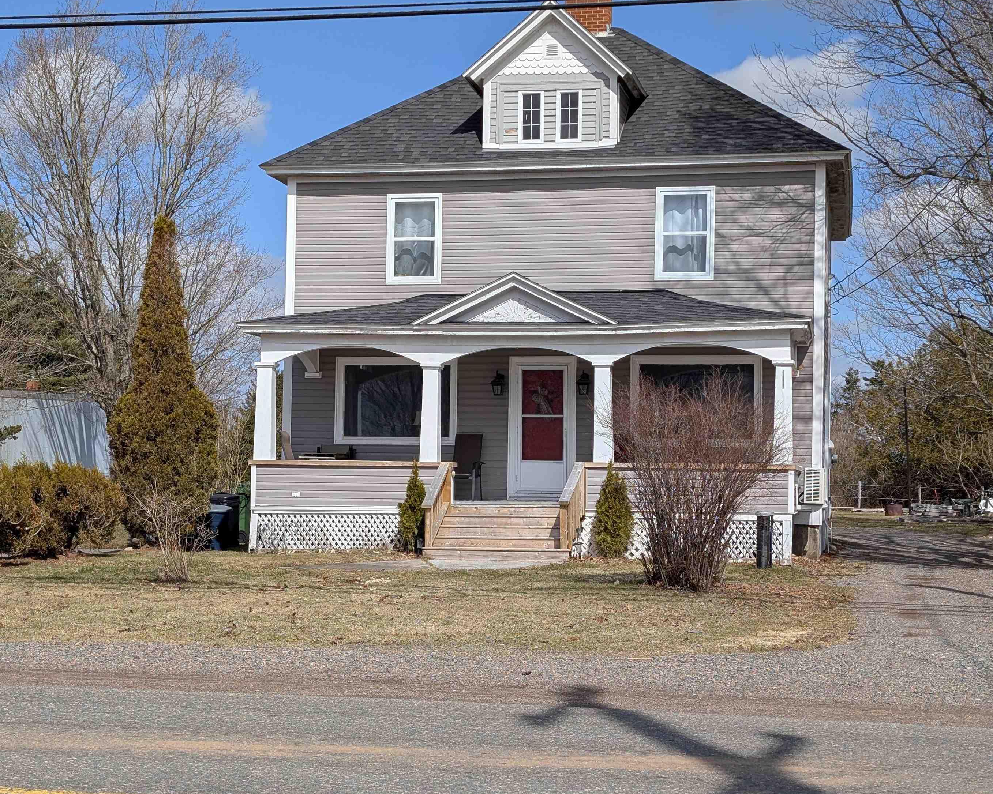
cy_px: 381
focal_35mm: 54
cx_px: 507
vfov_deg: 28.1
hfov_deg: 34.7
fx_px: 1587
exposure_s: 1/2160
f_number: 1.68
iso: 19
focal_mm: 6.9
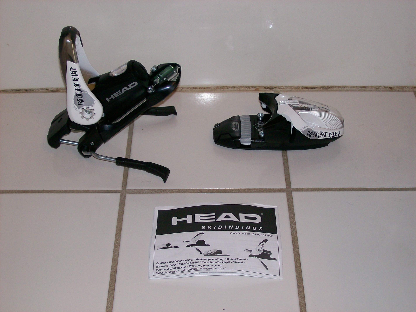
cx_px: 208
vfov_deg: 26.1
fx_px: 673
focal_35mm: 56
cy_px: 156
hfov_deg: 34.4
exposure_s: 1/83.6
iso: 80
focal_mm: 9.4
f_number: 3.4
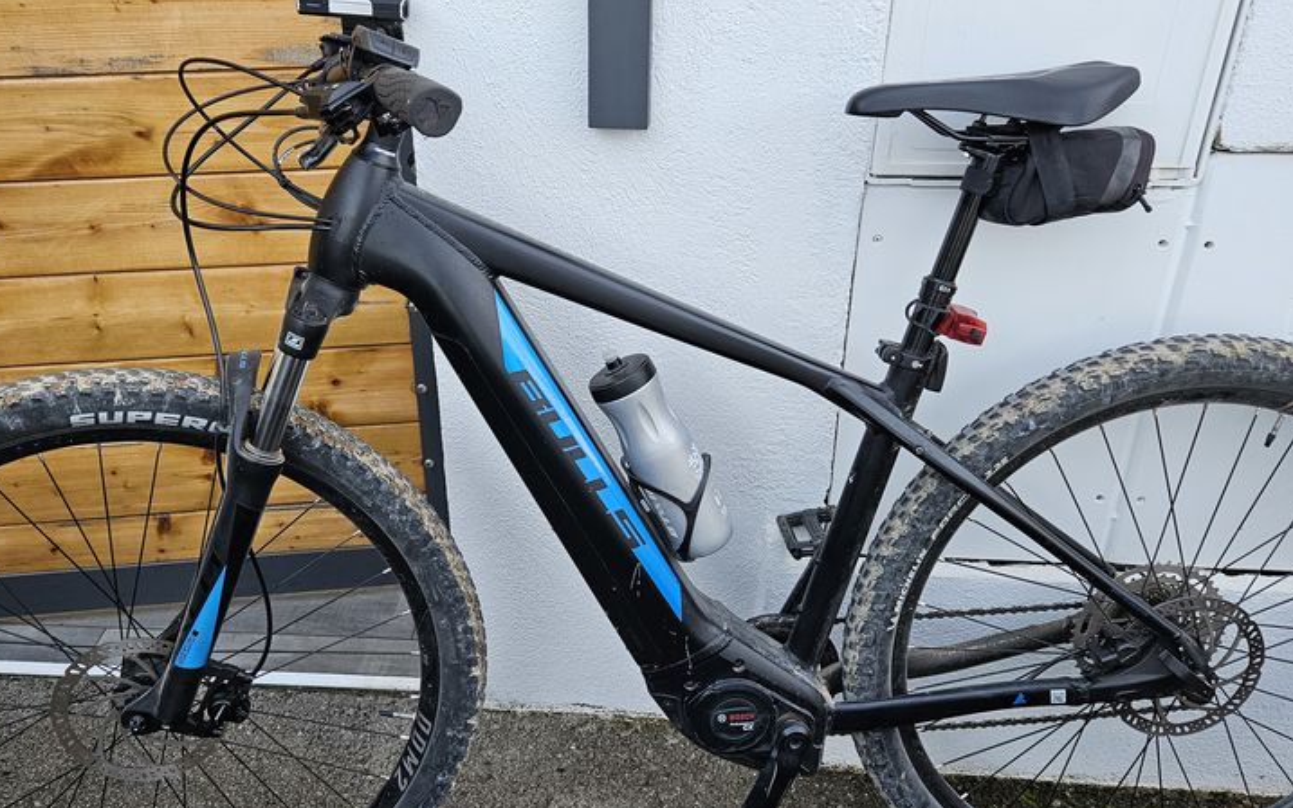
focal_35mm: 34
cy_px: 442
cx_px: 590
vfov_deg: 37.2
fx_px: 1198
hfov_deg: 56.6
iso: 200
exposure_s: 1/190
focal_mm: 5.4
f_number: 1.8
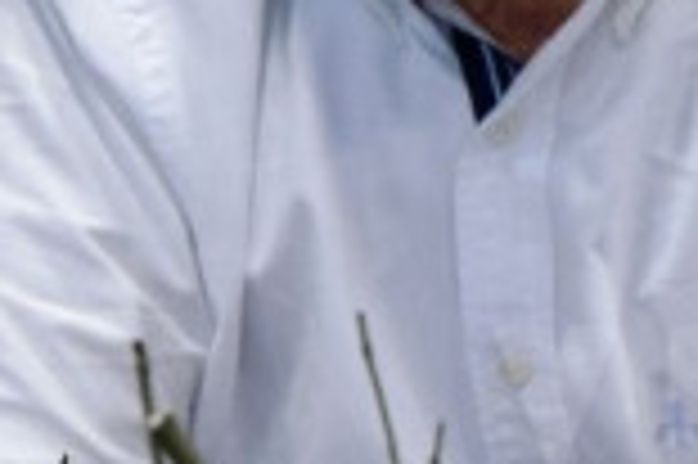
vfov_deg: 1.0
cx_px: 1468
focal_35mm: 1316
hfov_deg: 1.6
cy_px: -149
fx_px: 25488
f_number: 5.6
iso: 2500
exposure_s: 1/100
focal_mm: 170
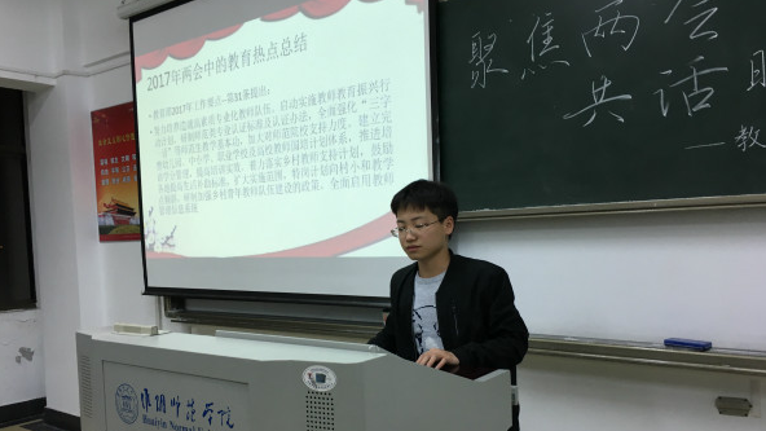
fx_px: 650
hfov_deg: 61.0
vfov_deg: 36.4
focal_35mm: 32
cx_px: 383
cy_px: 276
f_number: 2.2
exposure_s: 1/33
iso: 64
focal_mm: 4.15
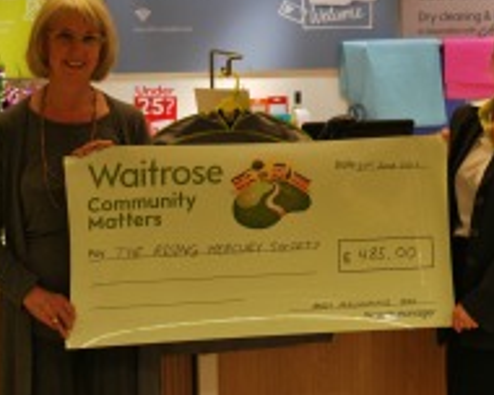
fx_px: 1126
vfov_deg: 19.7
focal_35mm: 77
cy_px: 78
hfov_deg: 24.7
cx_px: 296
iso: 200
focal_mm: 26
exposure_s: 1/50
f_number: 4.2
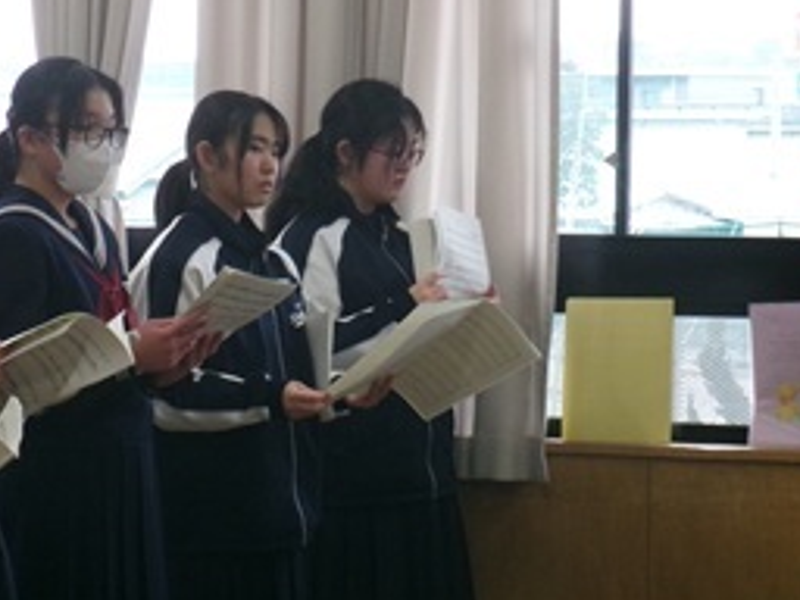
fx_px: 4114
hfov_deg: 11.1
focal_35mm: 178
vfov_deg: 8.3
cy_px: 394
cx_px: 144
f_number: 5.8
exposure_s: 1/60
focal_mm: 16.9
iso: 329
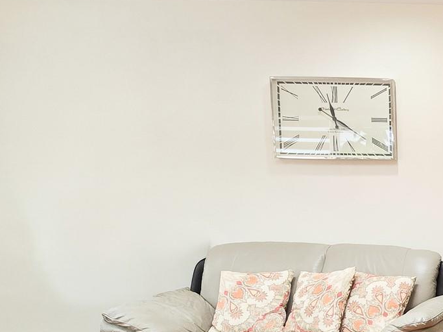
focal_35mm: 39
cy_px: 240
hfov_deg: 32.9
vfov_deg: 36.1
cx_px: 598
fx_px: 499
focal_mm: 2.2
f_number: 2.2
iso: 100
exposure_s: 1/60
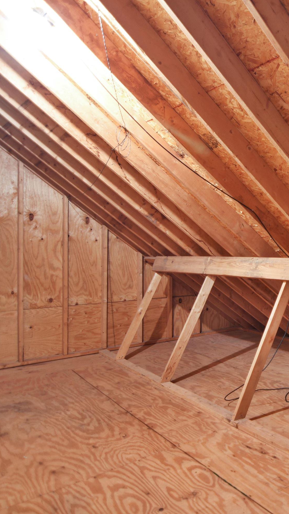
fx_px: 365
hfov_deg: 34.0
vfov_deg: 70.2
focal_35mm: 27
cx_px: 355
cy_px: 260
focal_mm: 11
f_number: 2.8
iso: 100
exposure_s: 2
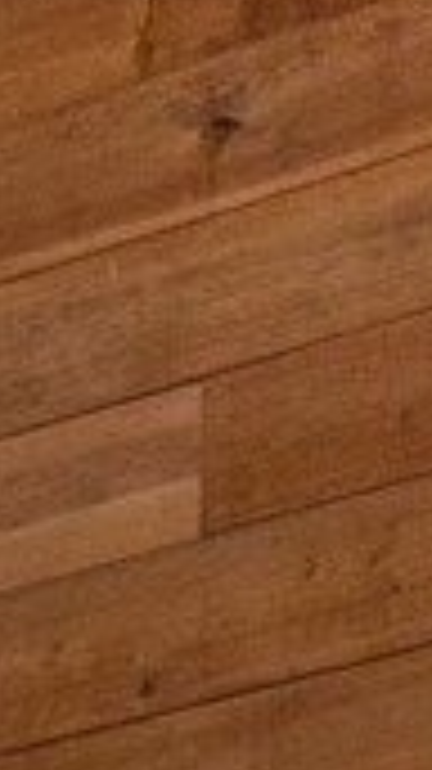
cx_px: -2610
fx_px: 4344
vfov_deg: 8.2
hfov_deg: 4.0
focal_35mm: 213
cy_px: 2501
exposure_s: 1/800
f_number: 2.8
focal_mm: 17
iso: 400
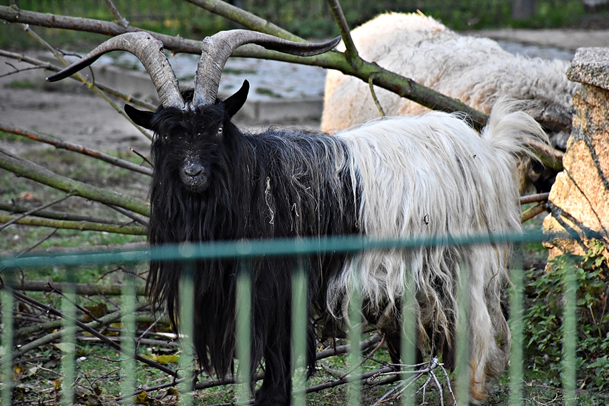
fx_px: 4010
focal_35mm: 237
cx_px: 322
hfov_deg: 8.7
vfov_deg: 5.8
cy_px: 180
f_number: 5.6
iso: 1800
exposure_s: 1/500
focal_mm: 140
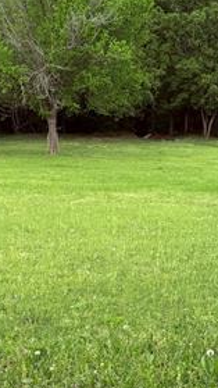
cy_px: 295
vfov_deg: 28.9
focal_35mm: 72
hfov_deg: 16.7
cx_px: 72
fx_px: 740
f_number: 1.78
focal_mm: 6.76
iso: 100
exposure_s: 1/1106
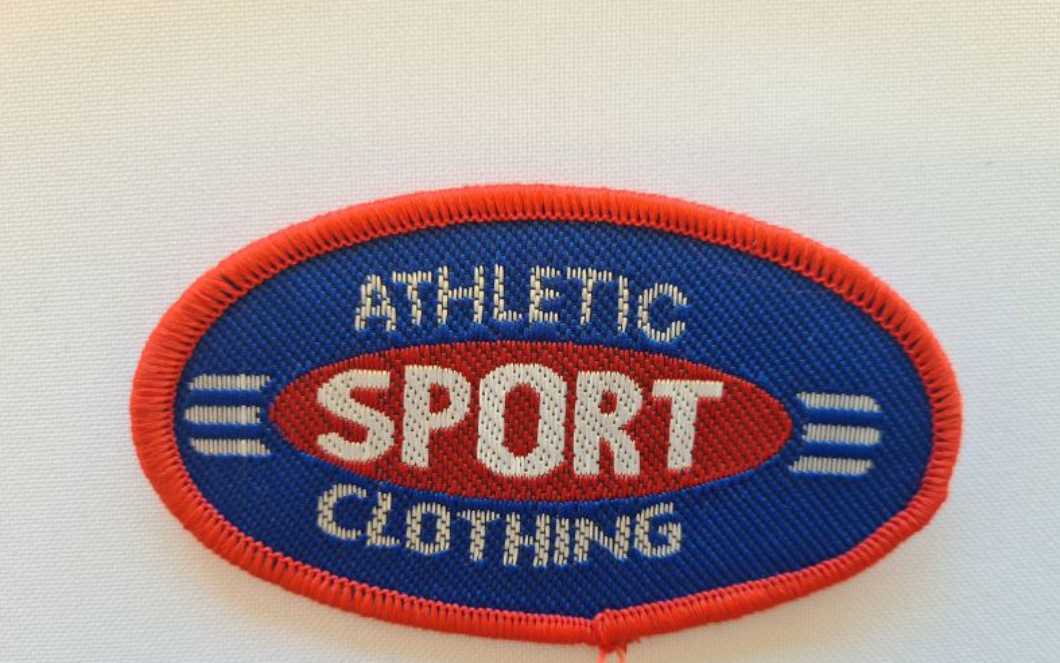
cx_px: 537
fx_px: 809
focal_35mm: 28
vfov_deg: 44.3
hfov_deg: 66.5
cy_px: 396
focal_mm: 5.4
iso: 64
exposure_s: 1/100
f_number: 1.8
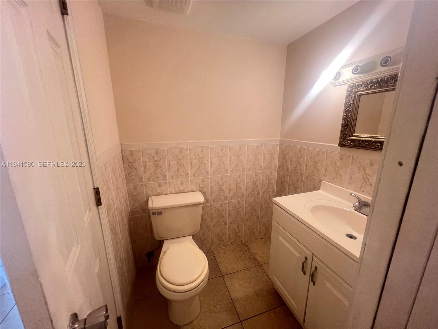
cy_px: 164
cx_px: 219
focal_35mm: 13
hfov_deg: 106.2
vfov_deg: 89.9
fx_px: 164
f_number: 1.8
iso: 160
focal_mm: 1.57
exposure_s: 1/60
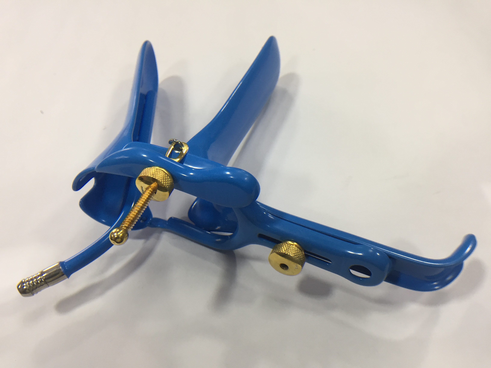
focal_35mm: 29
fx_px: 411
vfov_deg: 48.2
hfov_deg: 61.7
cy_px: 184
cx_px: 246
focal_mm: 4.15
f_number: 2.2
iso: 32
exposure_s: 1/33
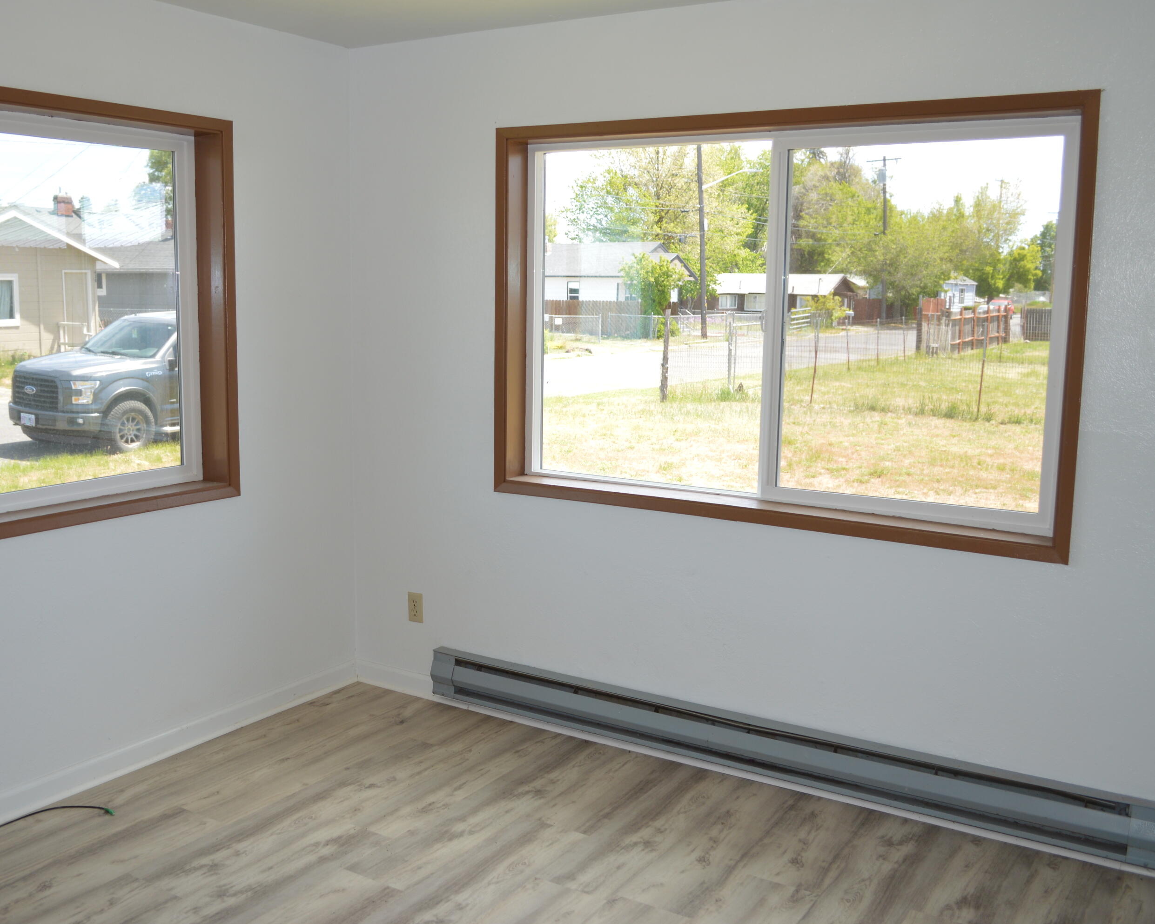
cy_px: 463
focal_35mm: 34
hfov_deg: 52.6
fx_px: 1162
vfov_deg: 43.4
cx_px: 482
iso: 140
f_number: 4
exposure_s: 1/125
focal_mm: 20
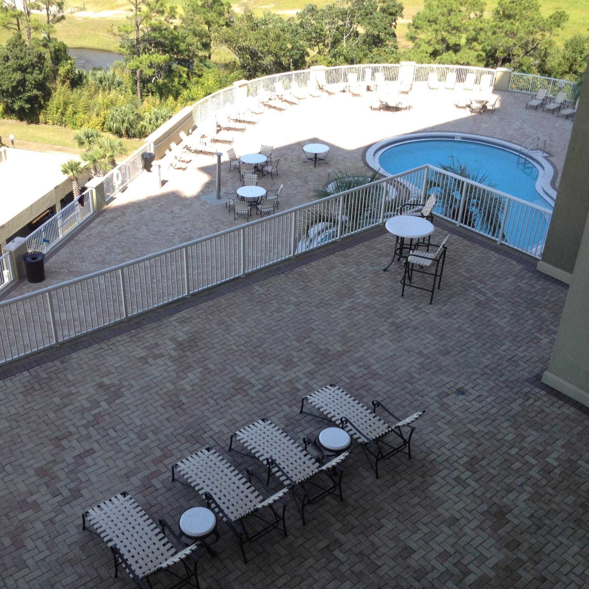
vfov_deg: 40.0
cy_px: 295
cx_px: 258
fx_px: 809
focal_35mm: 42
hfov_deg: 40.0
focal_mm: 4.28
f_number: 2.4
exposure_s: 1/836
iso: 80
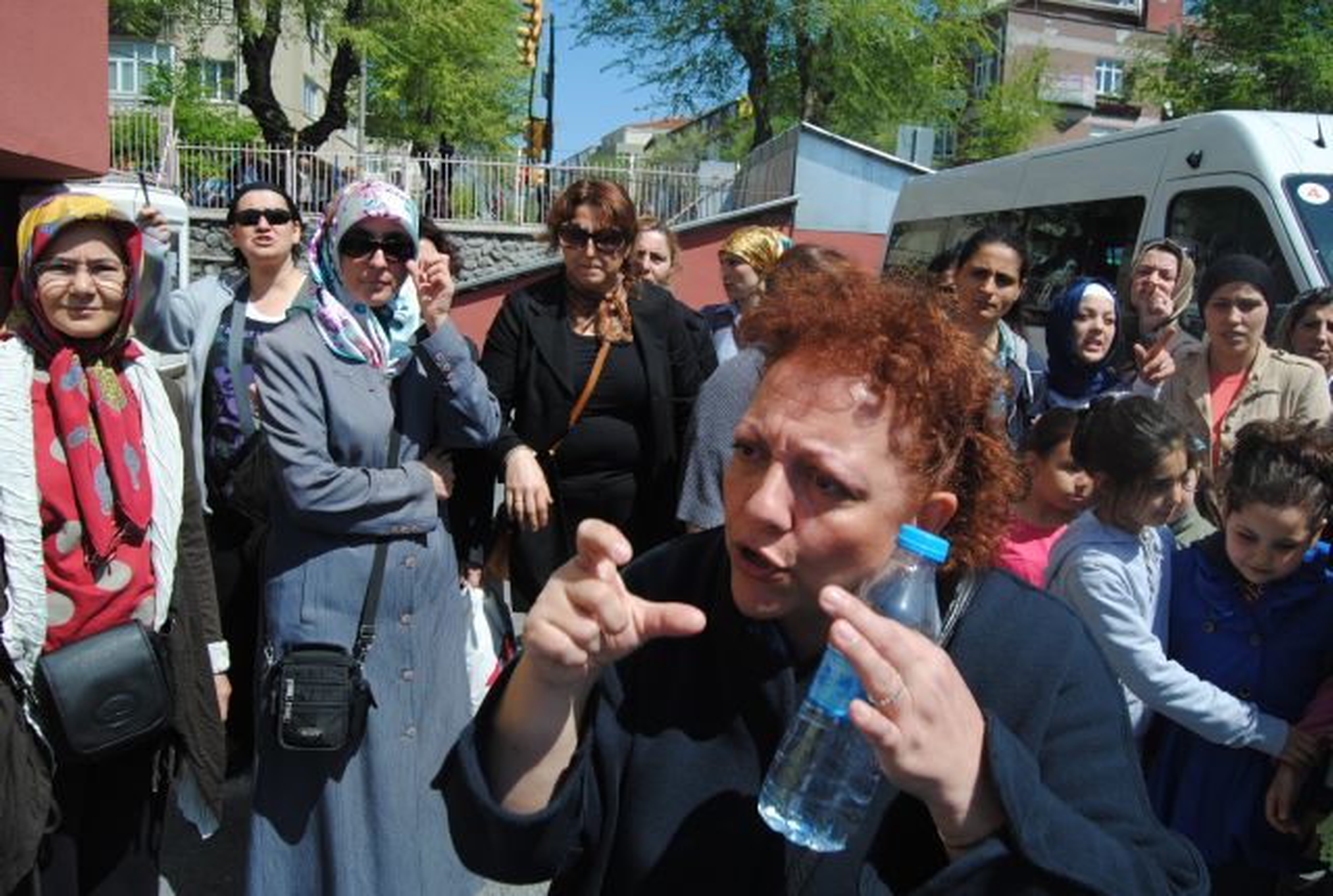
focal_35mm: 27
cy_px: 448
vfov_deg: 48.2
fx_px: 1002
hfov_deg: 67.3
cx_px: 666
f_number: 8
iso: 100
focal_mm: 18
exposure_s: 1/250
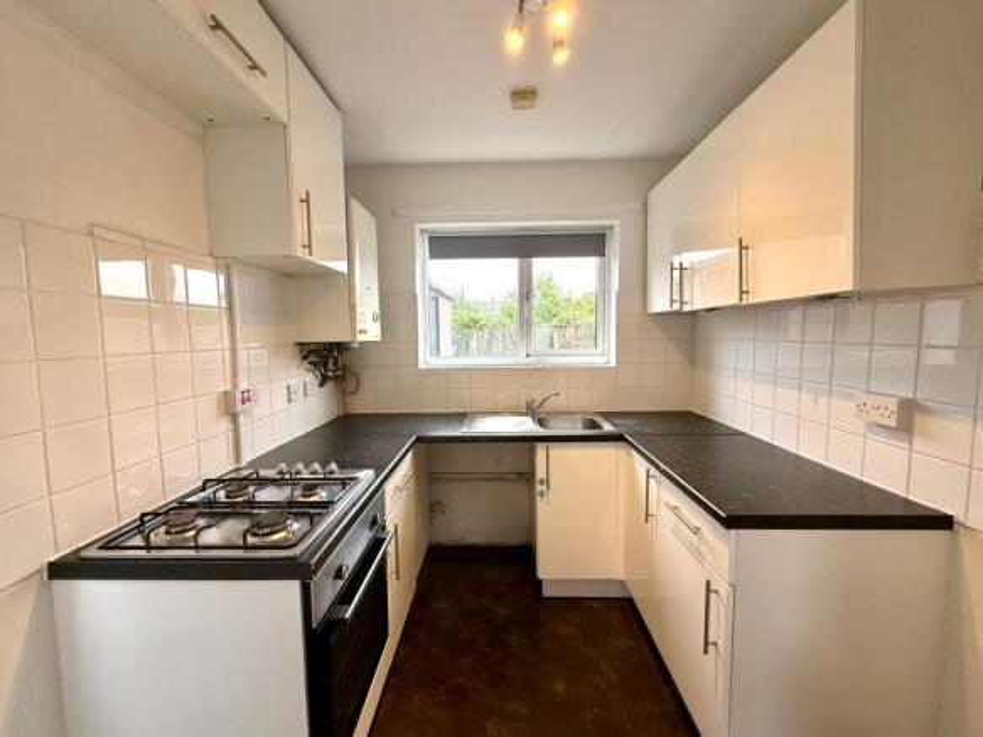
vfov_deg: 85.7
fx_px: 397
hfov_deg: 102.1
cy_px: 368
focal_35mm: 14
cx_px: 492
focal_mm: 2.22
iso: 160
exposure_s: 1/99
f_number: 2.2
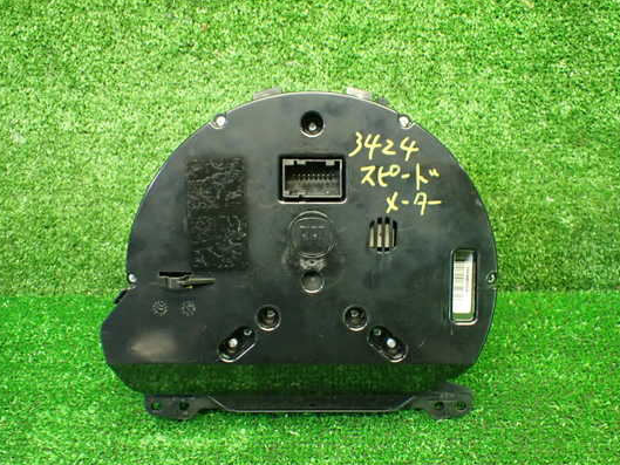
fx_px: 609
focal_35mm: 34
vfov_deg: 41.8
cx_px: 323
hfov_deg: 53.9
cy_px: 233
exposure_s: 1/60
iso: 800
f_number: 2.3
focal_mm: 5.4
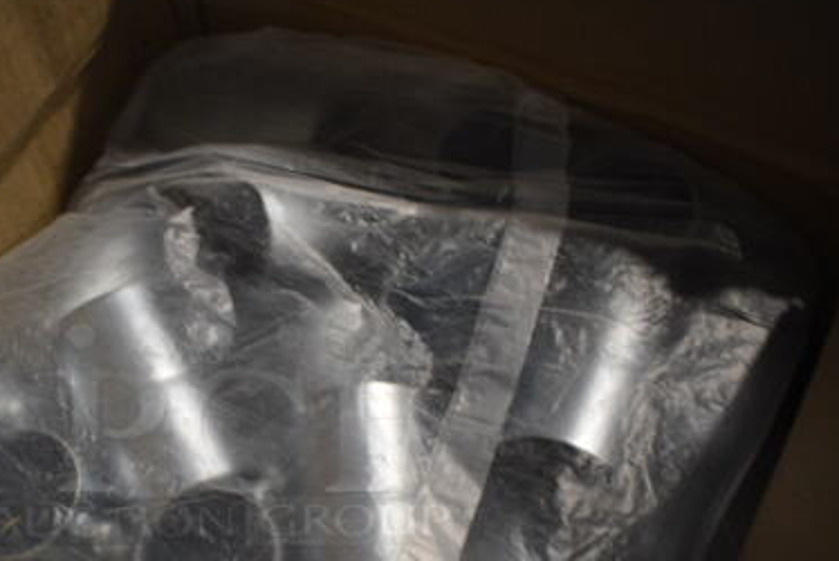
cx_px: 220
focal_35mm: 44
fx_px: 1026
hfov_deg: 43.2
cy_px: 426
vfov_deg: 30.0
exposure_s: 1/125
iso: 1400
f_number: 3.5
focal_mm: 18
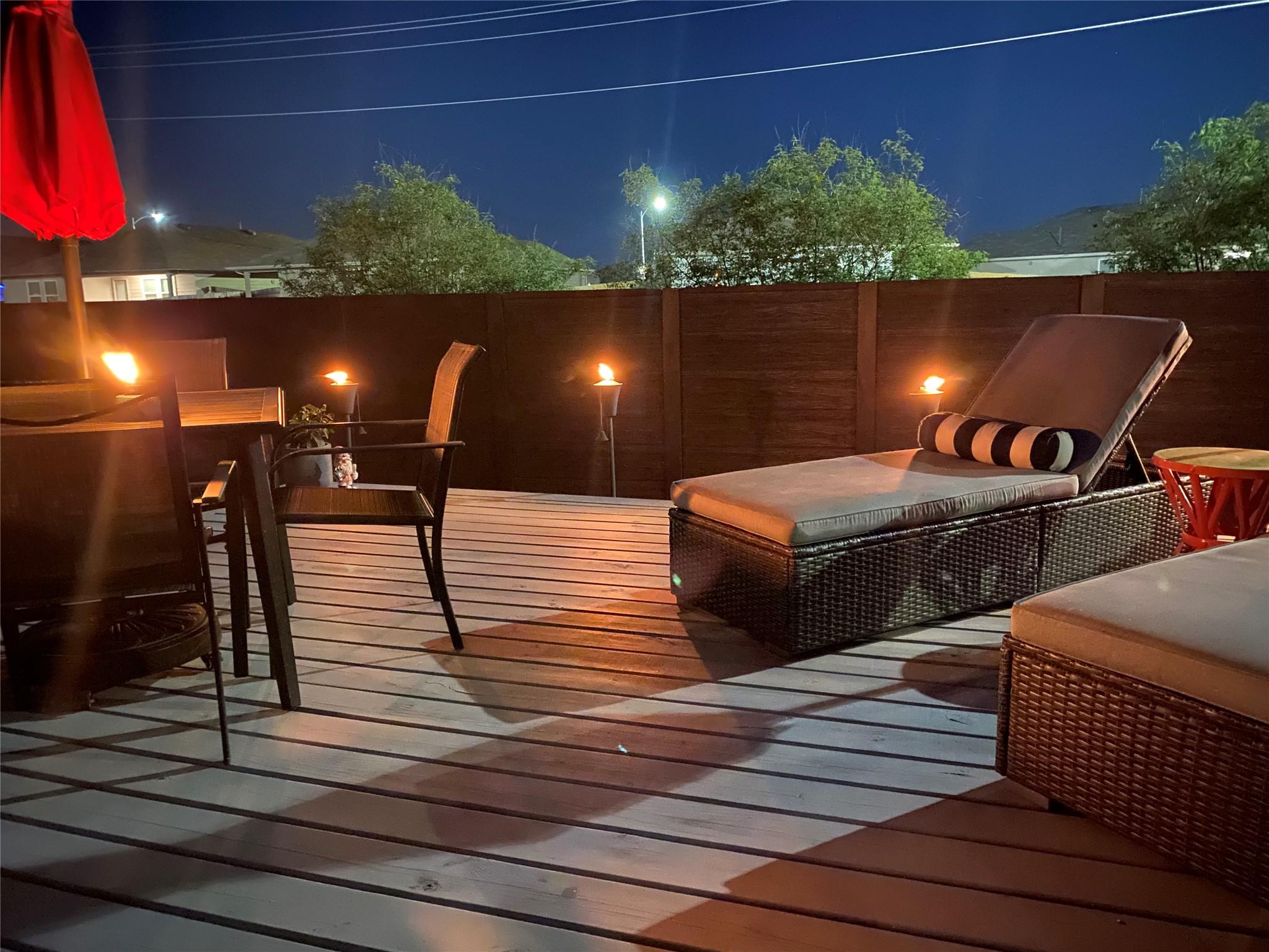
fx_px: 953
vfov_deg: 53.1
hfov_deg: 67.3
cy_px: 476
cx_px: 634
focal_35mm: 26
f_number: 1.8
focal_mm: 4.25
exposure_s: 1/4
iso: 2000
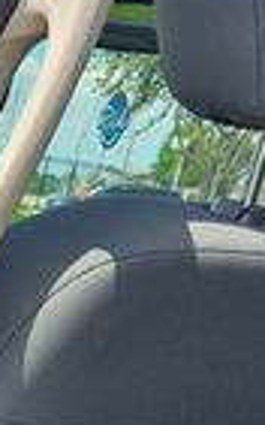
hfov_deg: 8.8
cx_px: -614
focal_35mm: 111
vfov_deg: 17.1
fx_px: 1284
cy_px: 630
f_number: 1.7
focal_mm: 6.3
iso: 10
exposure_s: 1/242
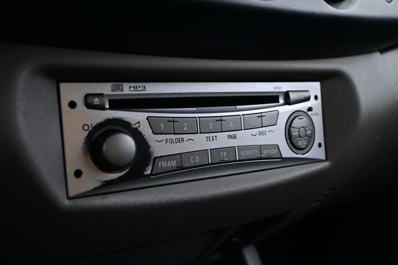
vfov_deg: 36.2
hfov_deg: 52.2
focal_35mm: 37
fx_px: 406
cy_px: 132
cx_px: 199
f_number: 4.2
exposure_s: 1/40
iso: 4500
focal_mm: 24.5
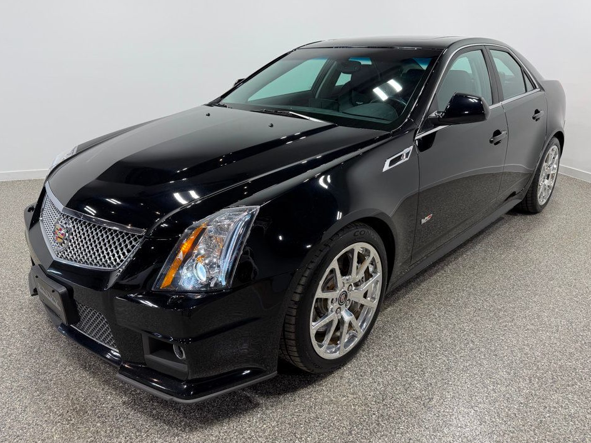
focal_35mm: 26
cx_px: 283
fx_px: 444
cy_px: 208
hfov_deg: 67.3
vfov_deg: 53.0
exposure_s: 1/137
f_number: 1.78
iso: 50
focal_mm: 6.76
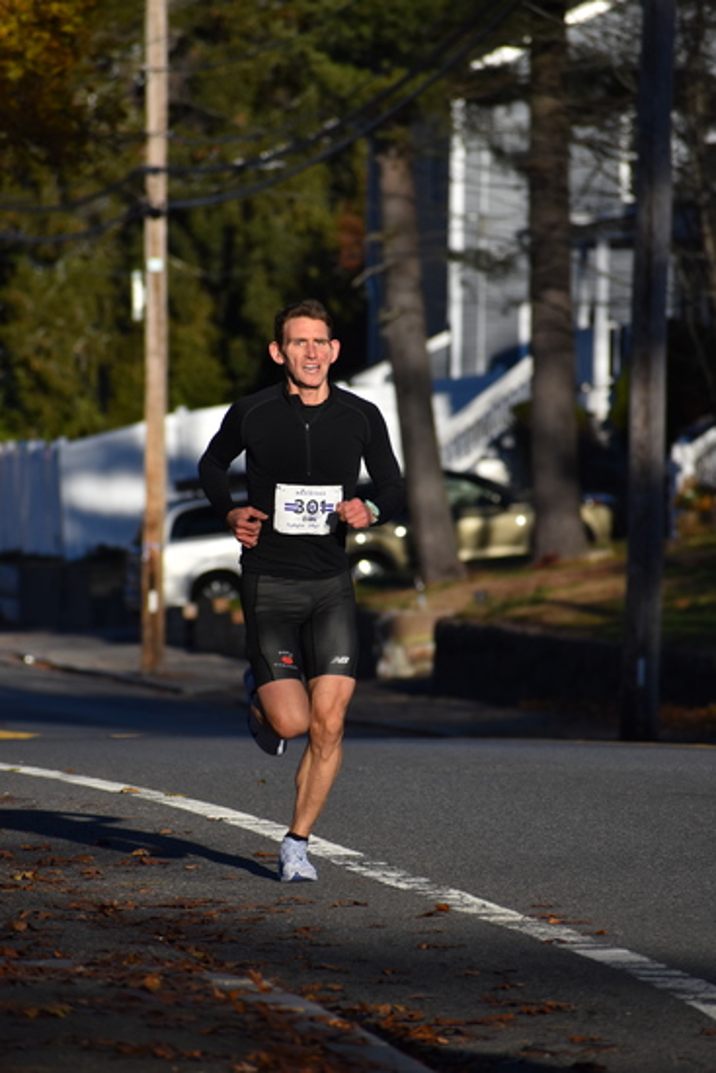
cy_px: 536
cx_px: 358
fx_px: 11627
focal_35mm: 390
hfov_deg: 3.5
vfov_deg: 5.3
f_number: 7.1
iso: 400
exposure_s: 1/2000
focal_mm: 260
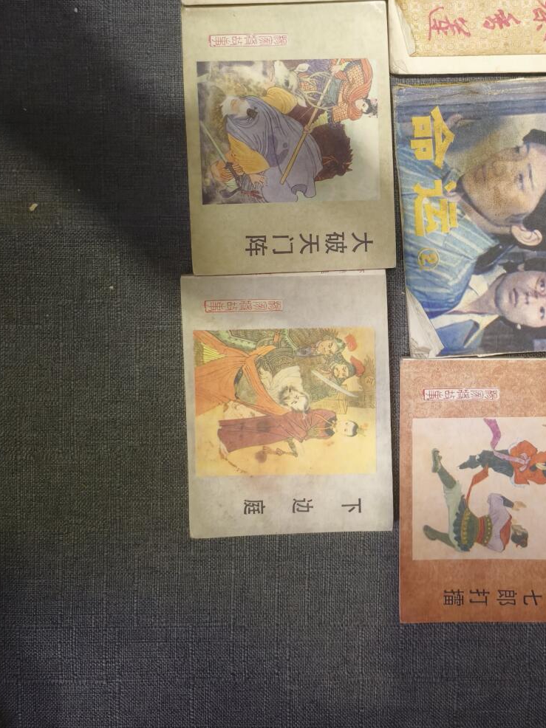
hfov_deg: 33.3
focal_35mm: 42
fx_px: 884
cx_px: 443
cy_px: 204
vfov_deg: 43.7
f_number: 1.57
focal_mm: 5.6
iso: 612
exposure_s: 1/100
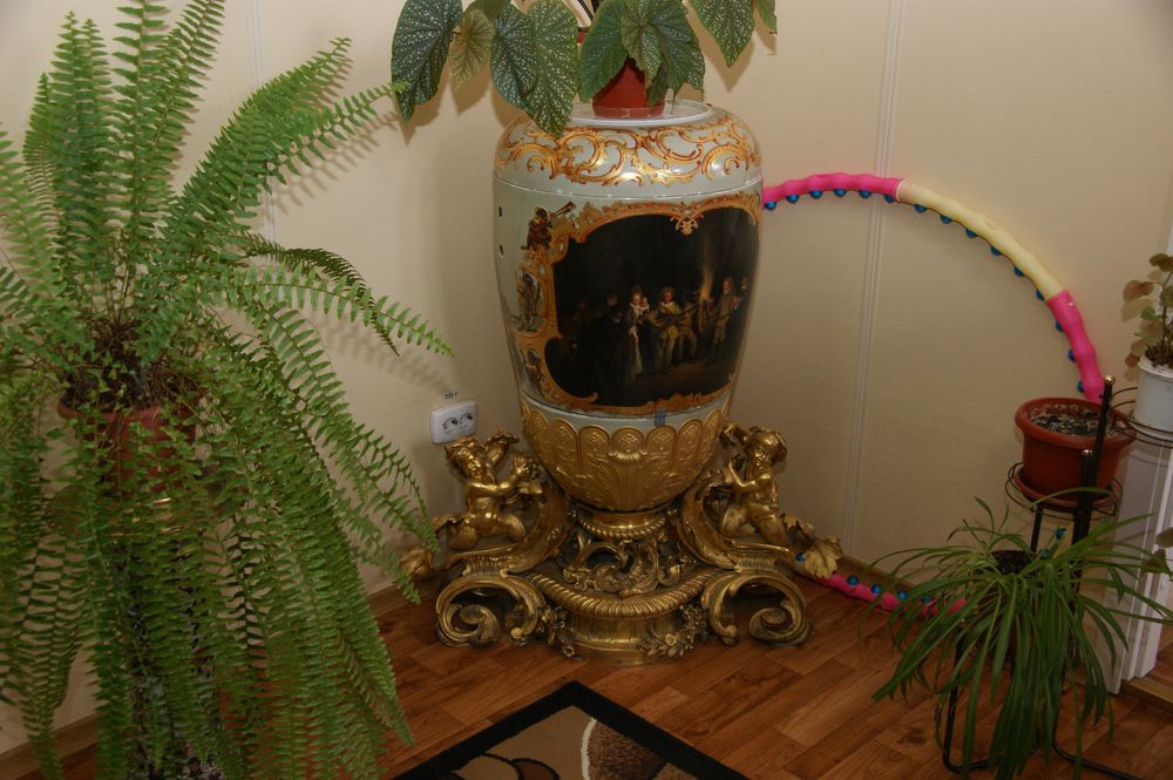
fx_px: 1270
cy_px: 390
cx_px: 586
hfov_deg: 49.6
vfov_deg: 34.2
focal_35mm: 39
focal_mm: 26
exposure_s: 1/60
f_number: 5.6
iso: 400
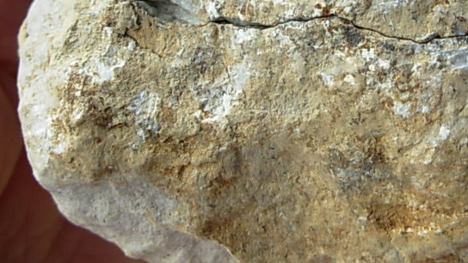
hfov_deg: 26.9
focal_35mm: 78
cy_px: 32
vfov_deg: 15.3
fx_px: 968
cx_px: 335
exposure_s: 1/105
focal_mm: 6.3
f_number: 2.9
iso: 50
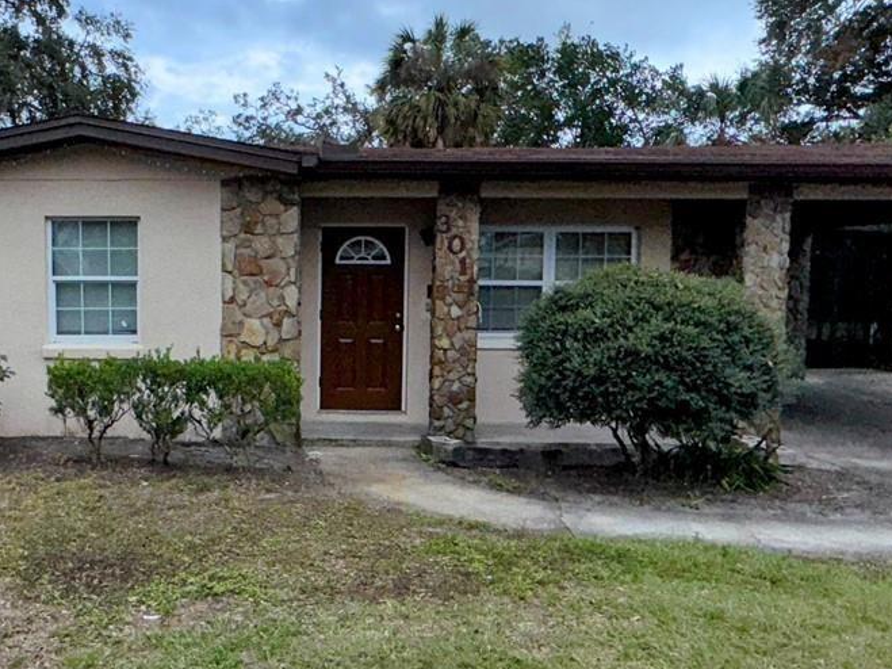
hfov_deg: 52.3
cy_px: 333
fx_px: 876
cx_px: 259
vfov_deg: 41.8
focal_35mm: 34
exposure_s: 1/5263
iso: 32
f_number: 2.2
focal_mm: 2.22
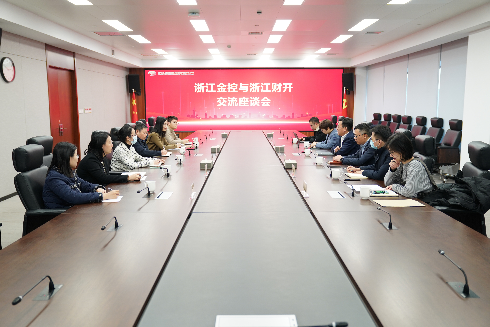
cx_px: 245
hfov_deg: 57.2
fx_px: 449
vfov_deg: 40.0
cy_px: 164
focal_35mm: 33
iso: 640
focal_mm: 33
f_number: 3.2
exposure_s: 1/60
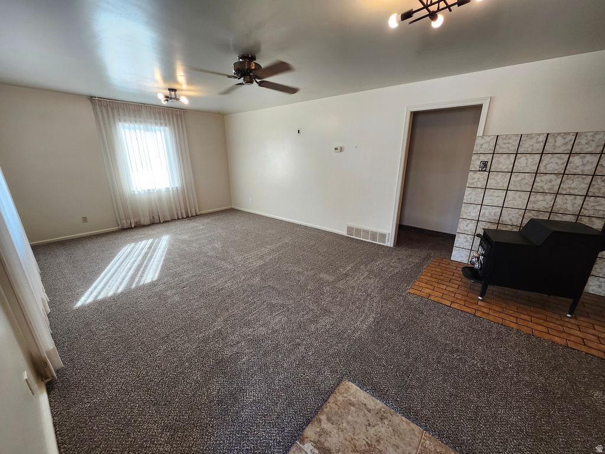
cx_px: 302
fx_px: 227
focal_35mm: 13
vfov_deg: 89.9
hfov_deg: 106.2
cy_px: 227
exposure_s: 1/60
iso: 80
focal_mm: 1.74
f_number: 2.2
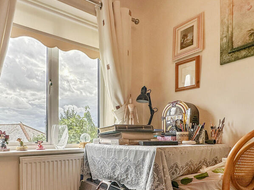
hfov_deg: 70.6
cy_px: 162
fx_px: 176
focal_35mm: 24
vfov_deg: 51.8
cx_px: 98
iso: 40
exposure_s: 1/487
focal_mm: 2.22
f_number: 2.2
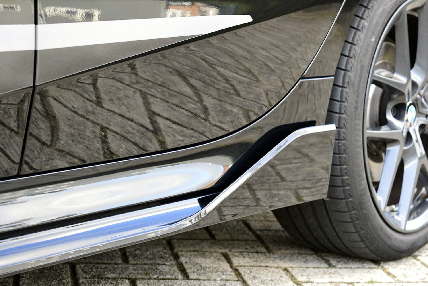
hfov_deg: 24.6
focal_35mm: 82
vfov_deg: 16.6
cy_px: 143
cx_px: 214
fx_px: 981
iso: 800
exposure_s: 1/60
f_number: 7.1
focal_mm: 55
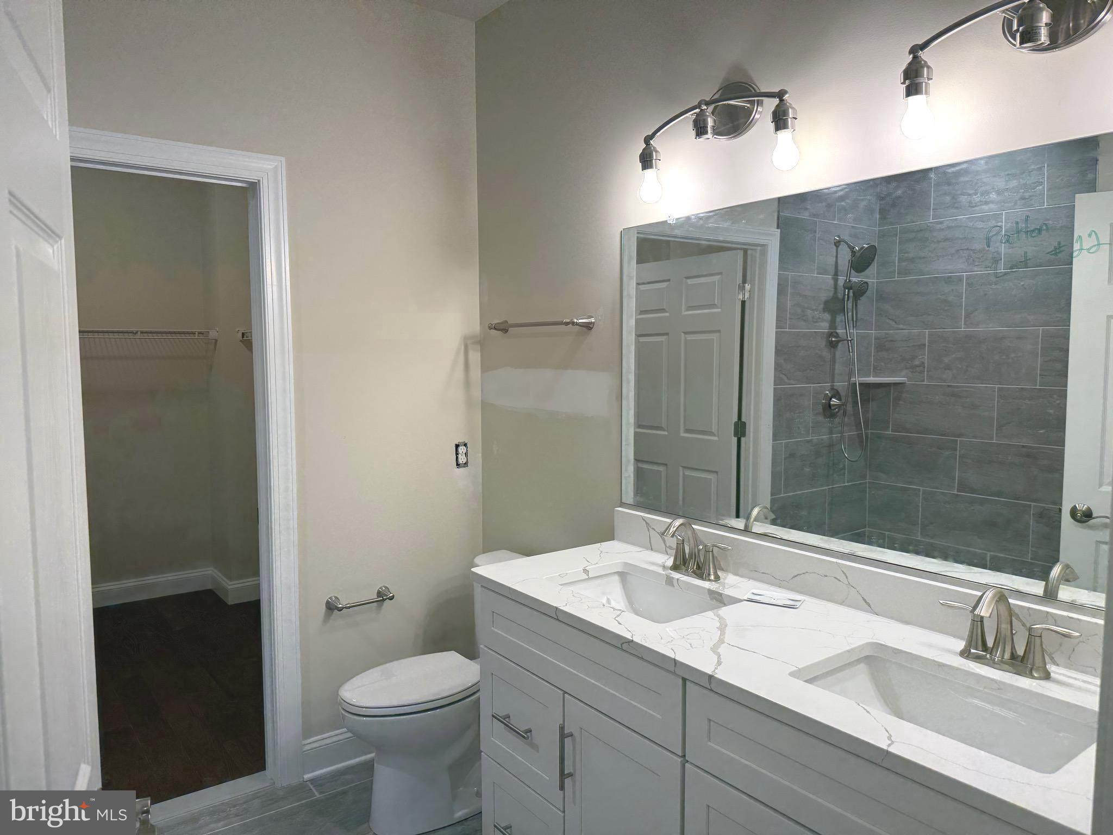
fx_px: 772
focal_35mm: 24
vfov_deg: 56.8
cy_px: 418
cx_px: 556
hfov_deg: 71.6
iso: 200
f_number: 1.78
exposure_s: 1/238
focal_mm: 6.76
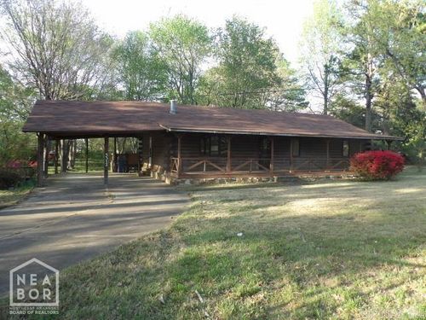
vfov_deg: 56.8
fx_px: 295
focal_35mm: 24
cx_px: 213
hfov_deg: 71.6
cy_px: 160
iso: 100
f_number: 2.8
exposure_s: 1/173
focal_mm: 4.3
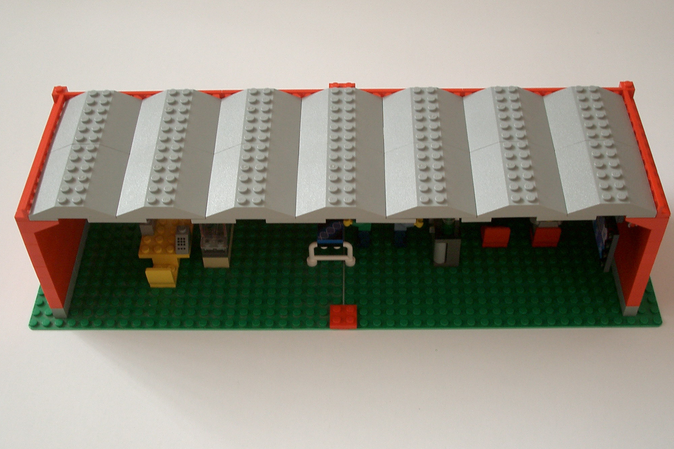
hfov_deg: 38.2
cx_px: 340
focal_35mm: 52
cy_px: 237
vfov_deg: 26.0
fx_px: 973
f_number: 3.1
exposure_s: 1/50
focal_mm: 8.2
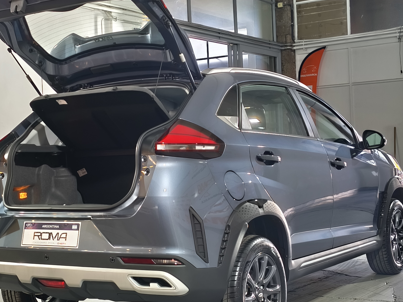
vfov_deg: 23.6
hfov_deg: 31.1
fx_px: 722
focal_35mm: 62
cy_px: 169
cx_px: 167
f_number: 1.7
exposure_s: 1/33.3
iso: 320
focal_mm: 5.35
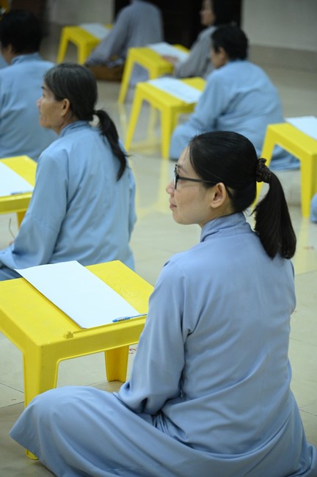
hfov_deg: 12.4
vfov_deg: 18.6
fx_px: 1456
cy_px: 238
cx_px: 158
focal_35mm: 110
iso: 6400
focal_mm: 110
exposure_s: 1/200
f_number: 4
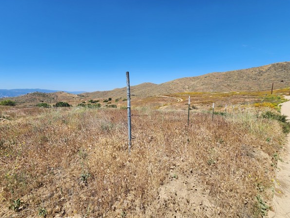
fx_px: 117
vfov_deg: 85.7
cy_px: 111
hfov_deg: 102.0
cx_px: 140
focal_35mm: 14
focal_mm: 2.2
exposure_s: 1/2099
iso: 50
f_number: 2.2
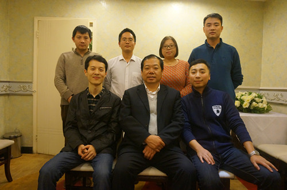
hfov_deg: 64.7
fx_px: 227
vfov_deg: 45.5
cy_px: 95
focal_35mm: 28
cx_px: 144
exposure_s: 1/125
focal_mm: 19
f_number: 4
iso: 3200
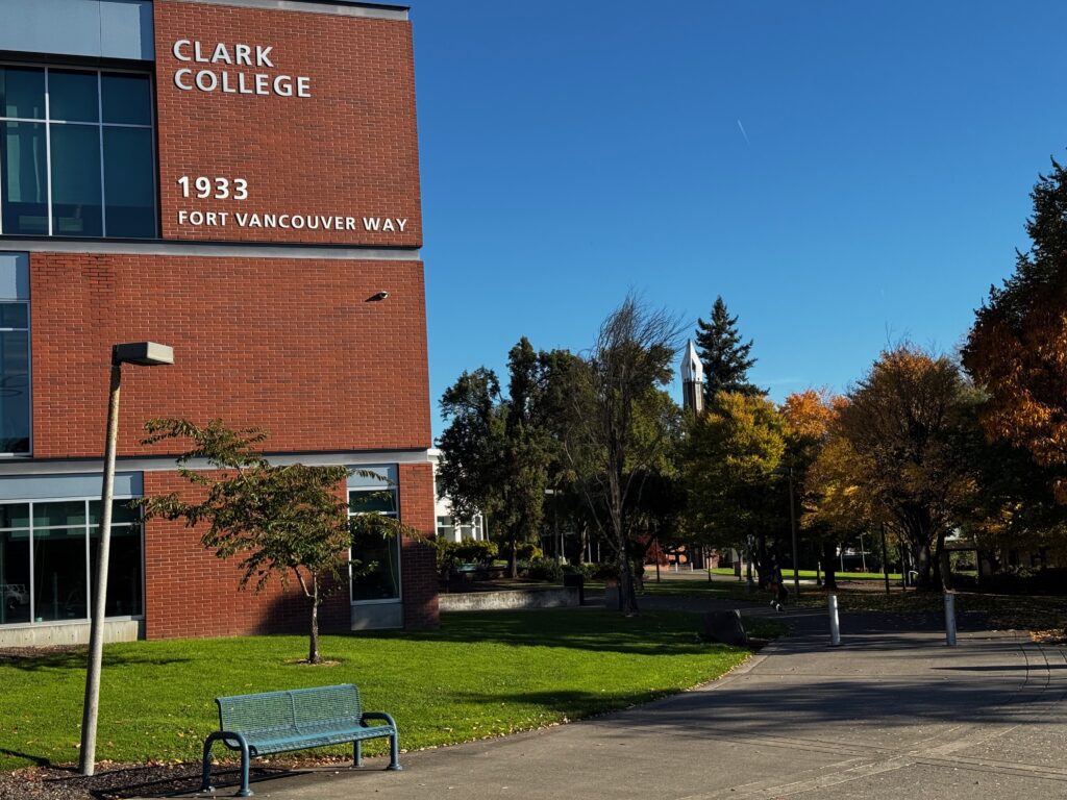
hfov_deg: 39.7
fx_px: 1480
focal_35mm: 48
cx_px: 534
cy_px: 400
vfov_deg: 30.3
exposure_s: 1/3096
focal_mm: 6.76
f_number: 1.78
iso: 64
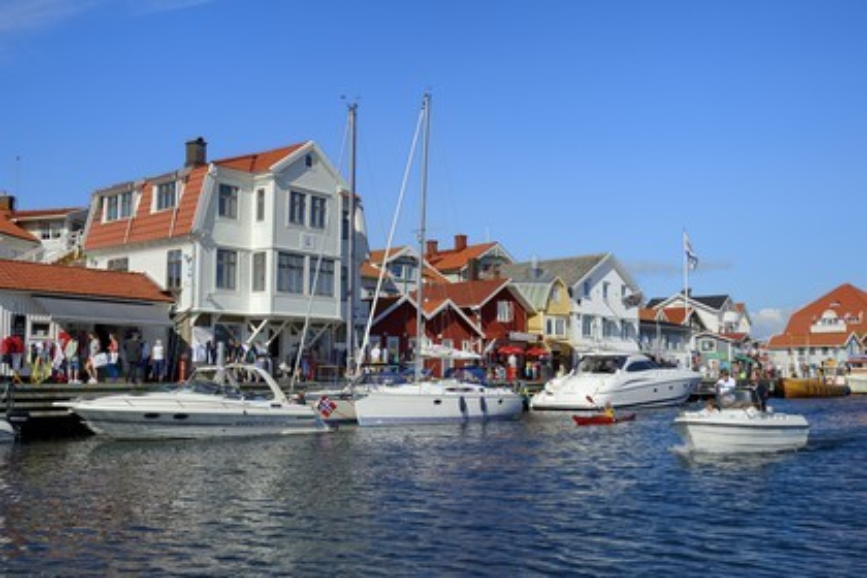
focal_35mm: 34
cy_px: 289
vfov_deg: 38.9
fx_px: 819
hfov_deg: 55.8
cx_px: 434
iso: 200
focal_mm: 34
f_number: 13
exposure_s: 1/400
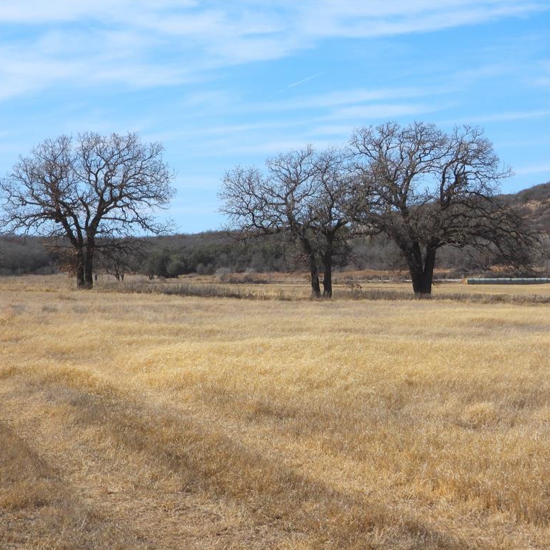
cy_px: 275
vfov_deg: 18.3
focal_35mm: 95
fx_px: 1708
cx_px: 366
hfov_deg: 18.2
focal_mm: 14.4
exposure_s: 1/1250
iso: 100
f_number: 3.5
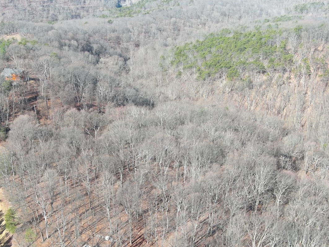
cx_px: 134
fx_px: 513
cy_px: 139
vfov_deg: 27.0
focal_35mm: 54
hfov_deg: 35.4
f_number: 2.8
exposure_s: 1/368
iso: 100
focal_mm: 10.57
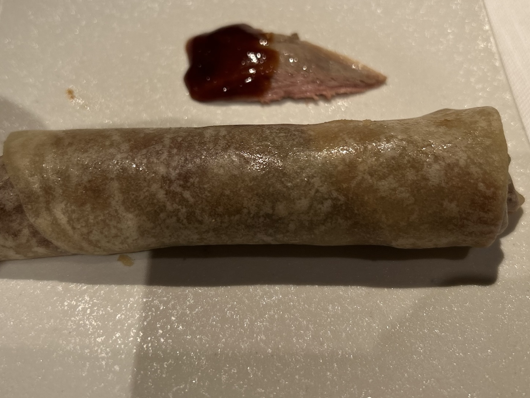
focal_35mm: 36
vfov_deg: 39.5
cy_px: 160
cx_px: 249
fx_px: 551
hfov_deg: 51.3
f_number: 1.5
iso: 125
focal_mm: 5.7
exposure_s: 1/50
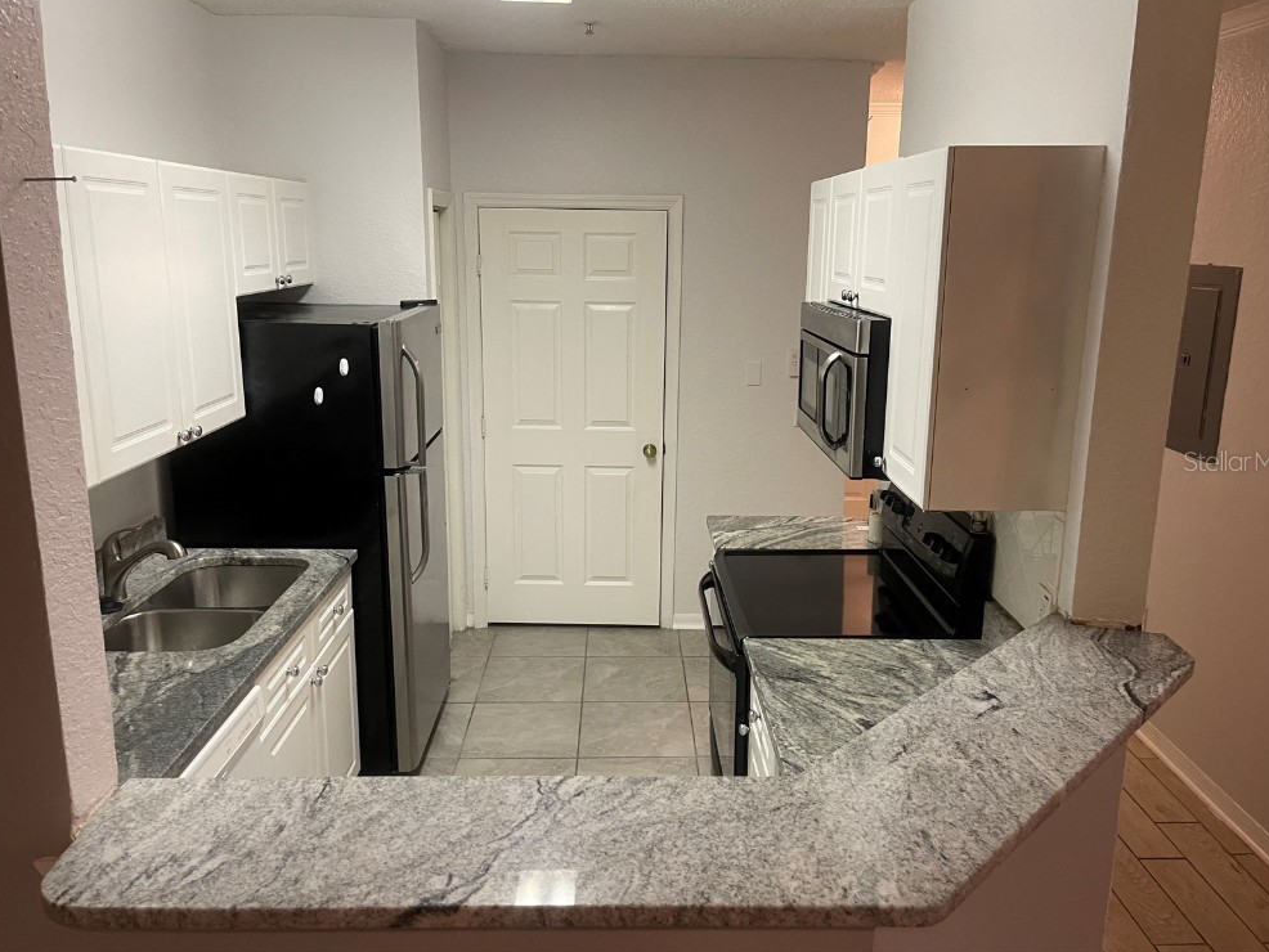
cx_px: 646
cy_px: 461
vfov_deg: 51.4
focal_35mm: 27
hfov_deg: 65.3
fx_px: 990
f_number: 1.6
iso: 200
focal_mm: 5.1
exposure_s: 1/60
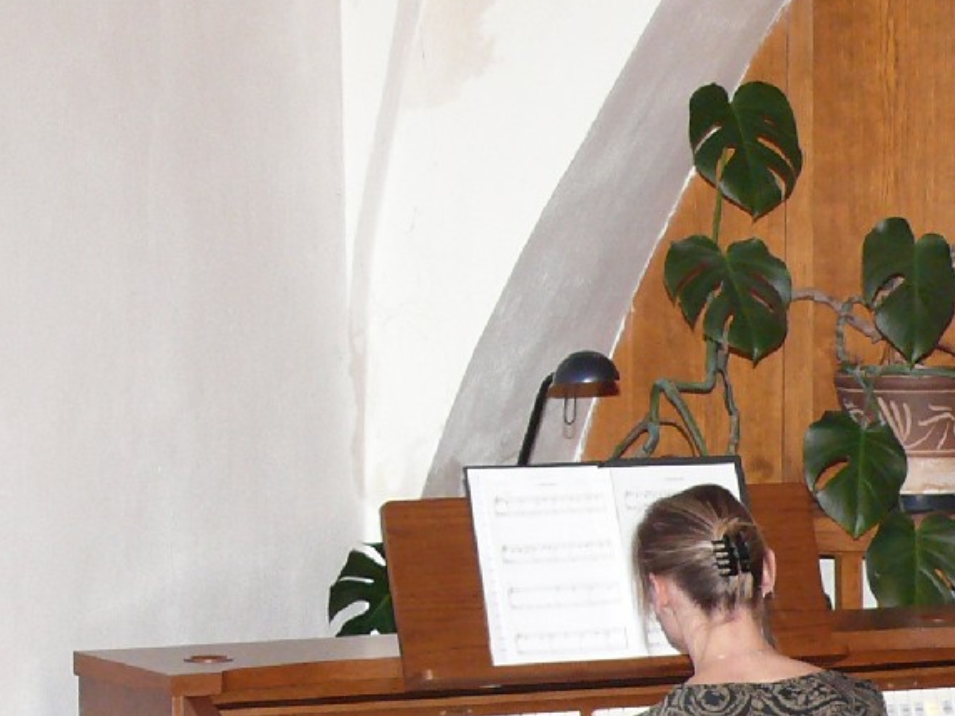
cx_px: 765
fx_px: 5959
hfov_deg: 9.1
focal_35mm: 216
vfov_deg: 6.9
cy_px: 733
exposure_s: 1/30
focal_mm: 13.5
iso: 200
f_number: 3.2
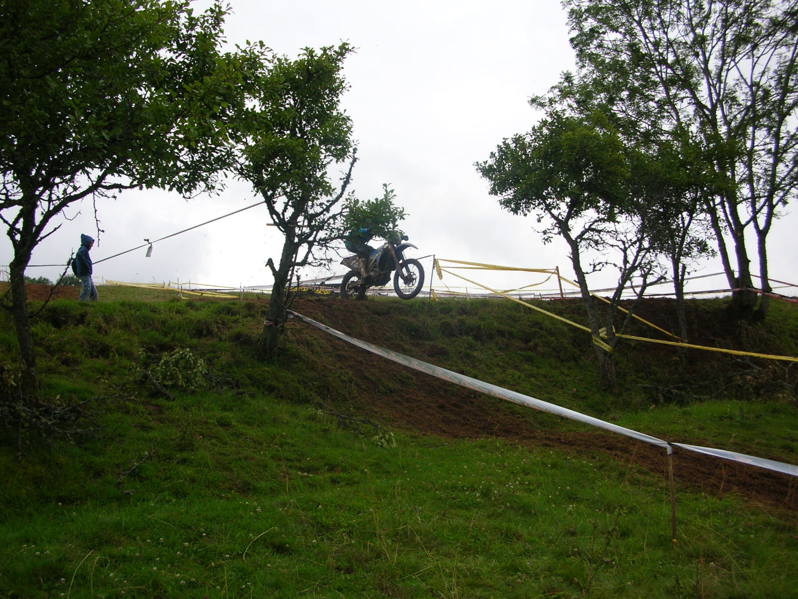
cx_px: 399
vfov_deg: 40.7
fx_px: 807
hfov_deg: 52.6
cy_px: 300
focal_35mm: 35
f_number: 2.8
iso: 50
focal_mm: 5.8
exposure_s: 1/504
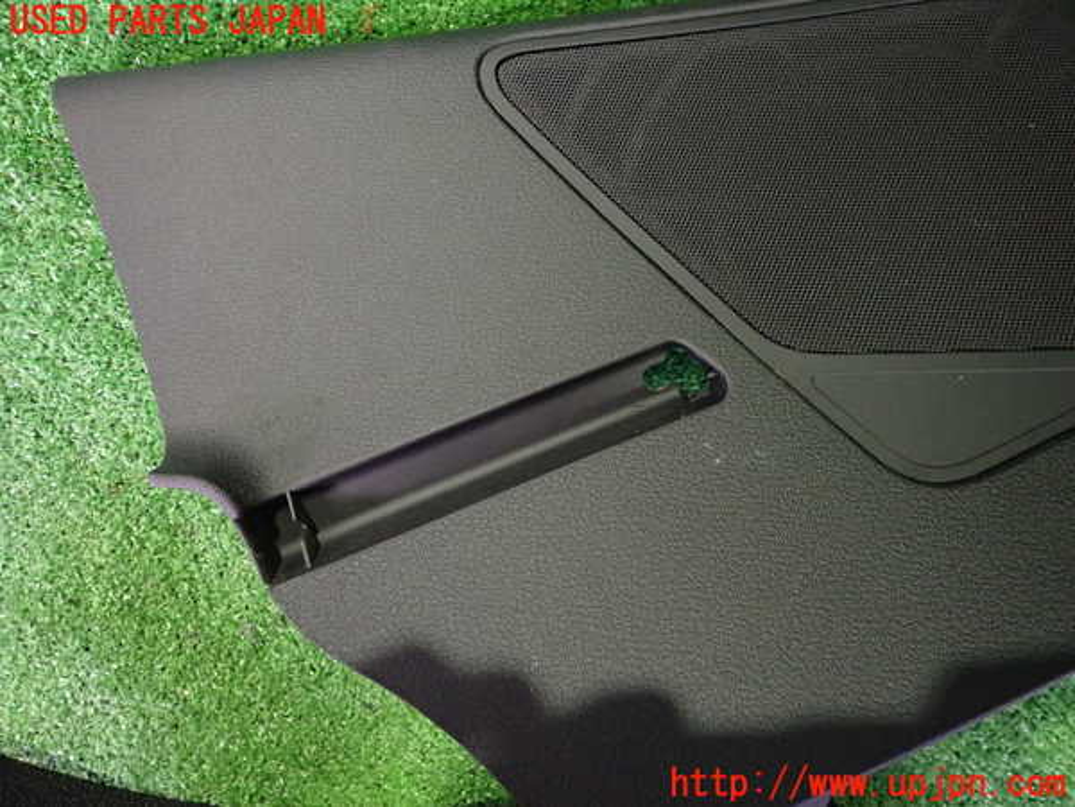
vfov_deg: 54.9
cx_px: 538
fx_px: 776
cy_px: 404
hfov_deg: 69.4
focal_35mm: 25
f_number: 2
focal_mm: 4.5
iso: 800
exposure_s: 1/25
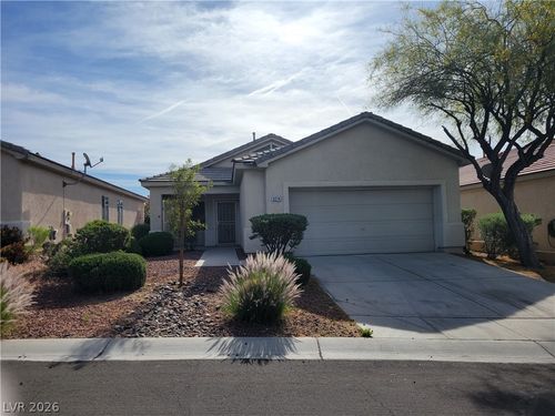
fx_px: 417
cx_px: 278
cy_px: 208
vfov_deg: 53.1
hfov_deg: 67.3
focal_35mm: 26
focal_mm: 5.4
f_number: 1.8
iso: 40
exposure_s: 1/4820
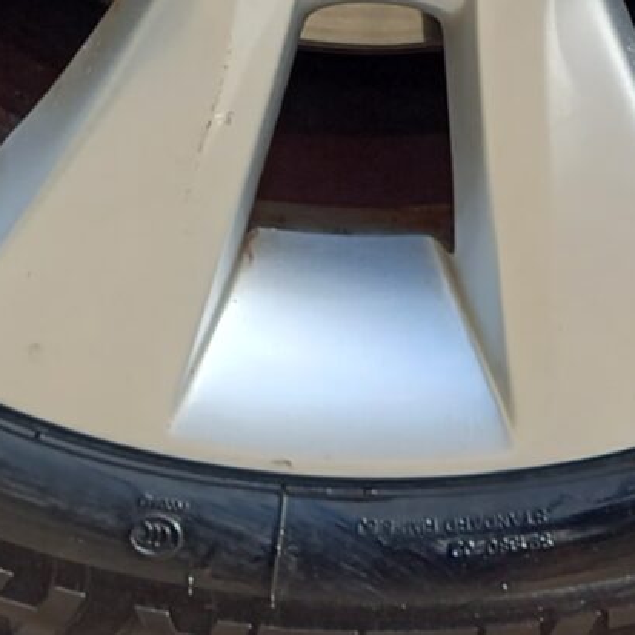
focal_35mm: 137
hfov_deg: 12.7
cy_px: -444
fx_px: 2843
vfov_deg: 11.9
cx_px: 212
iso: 25
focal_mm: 4.6
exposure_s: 1/117
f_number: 2
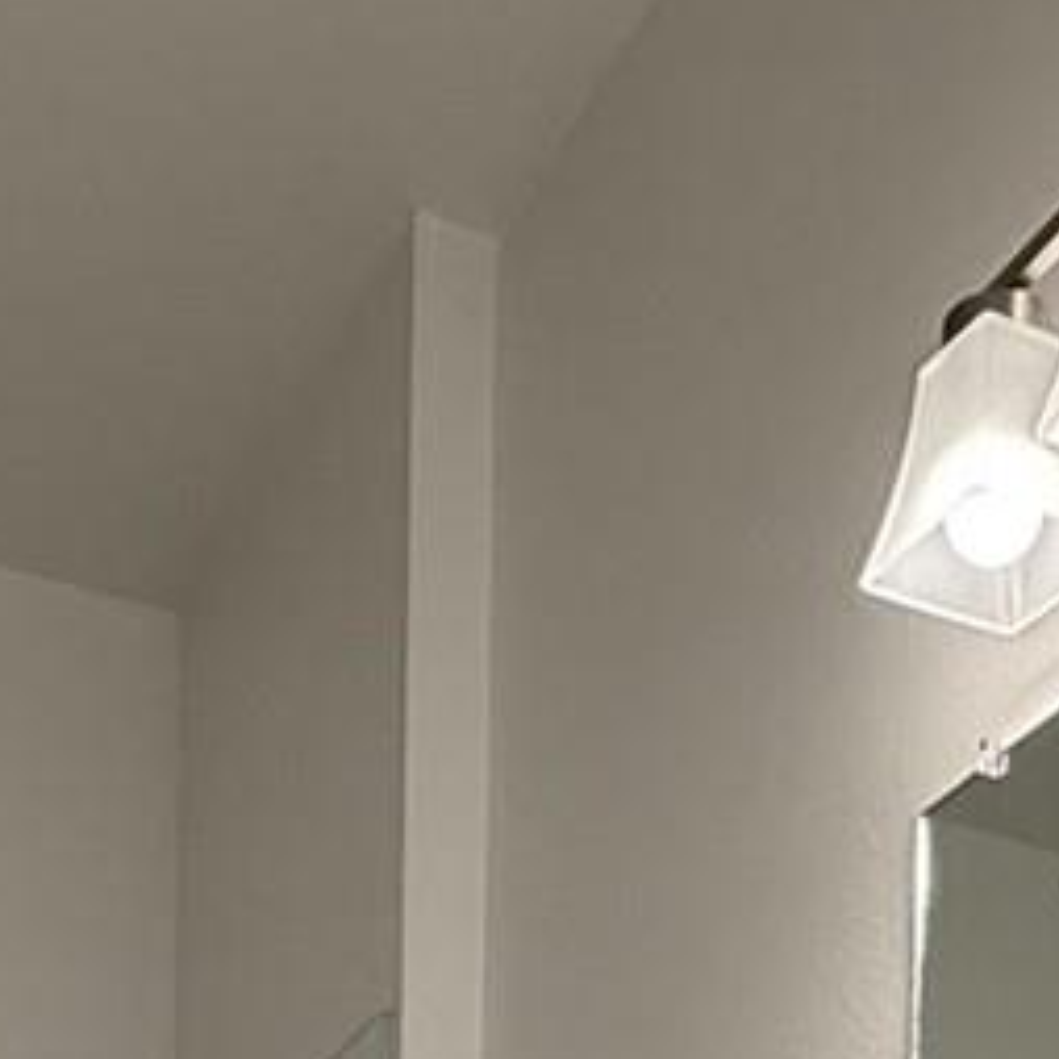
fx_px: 2700
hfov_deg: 22.2
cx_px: 609
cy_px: 2251
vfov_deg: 16.0
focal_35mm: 78
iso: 80
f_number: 2.2
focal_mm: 2.22
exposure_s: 1/120
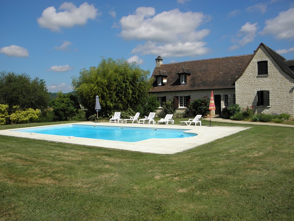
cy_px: 110
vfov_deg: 46.8
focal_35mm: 30
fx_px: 255
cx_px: 147
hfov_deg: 60.0
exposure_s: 1/400
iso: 100
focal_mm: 5.5
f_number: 7.2
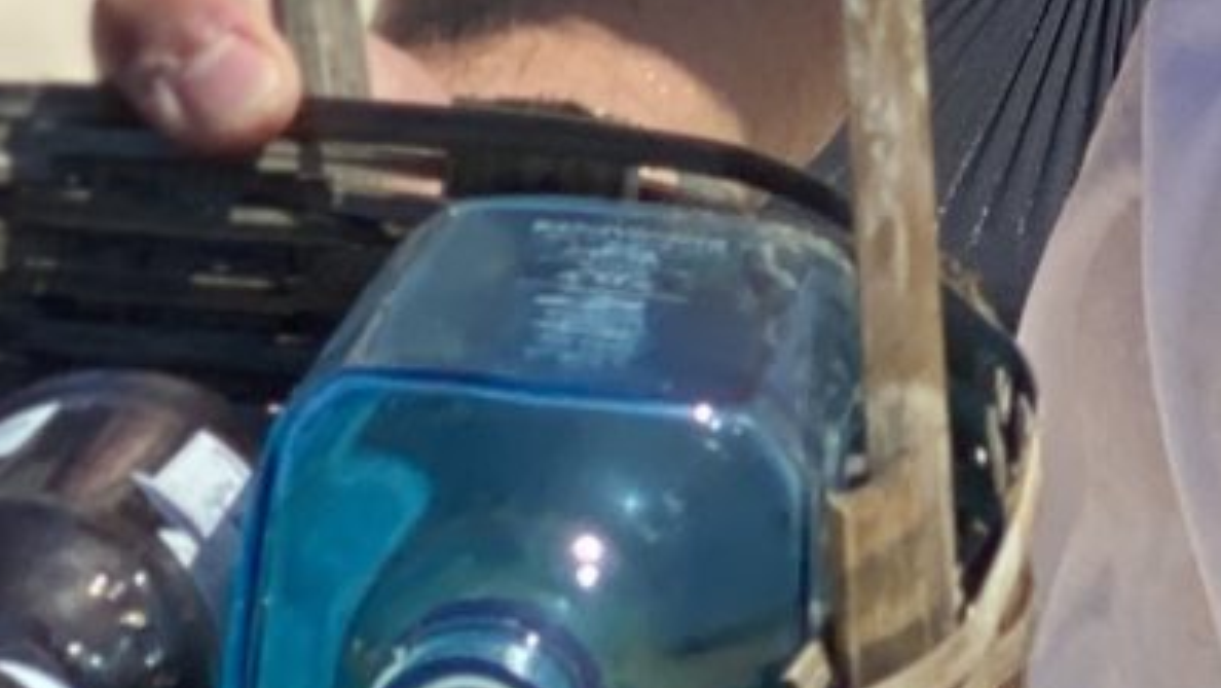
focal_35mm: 366
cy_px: -549
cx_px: 1625
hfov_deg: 5.9
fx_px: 11853
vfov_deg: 3.3
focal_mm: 6
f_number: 2
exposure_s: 1/1996
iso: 20
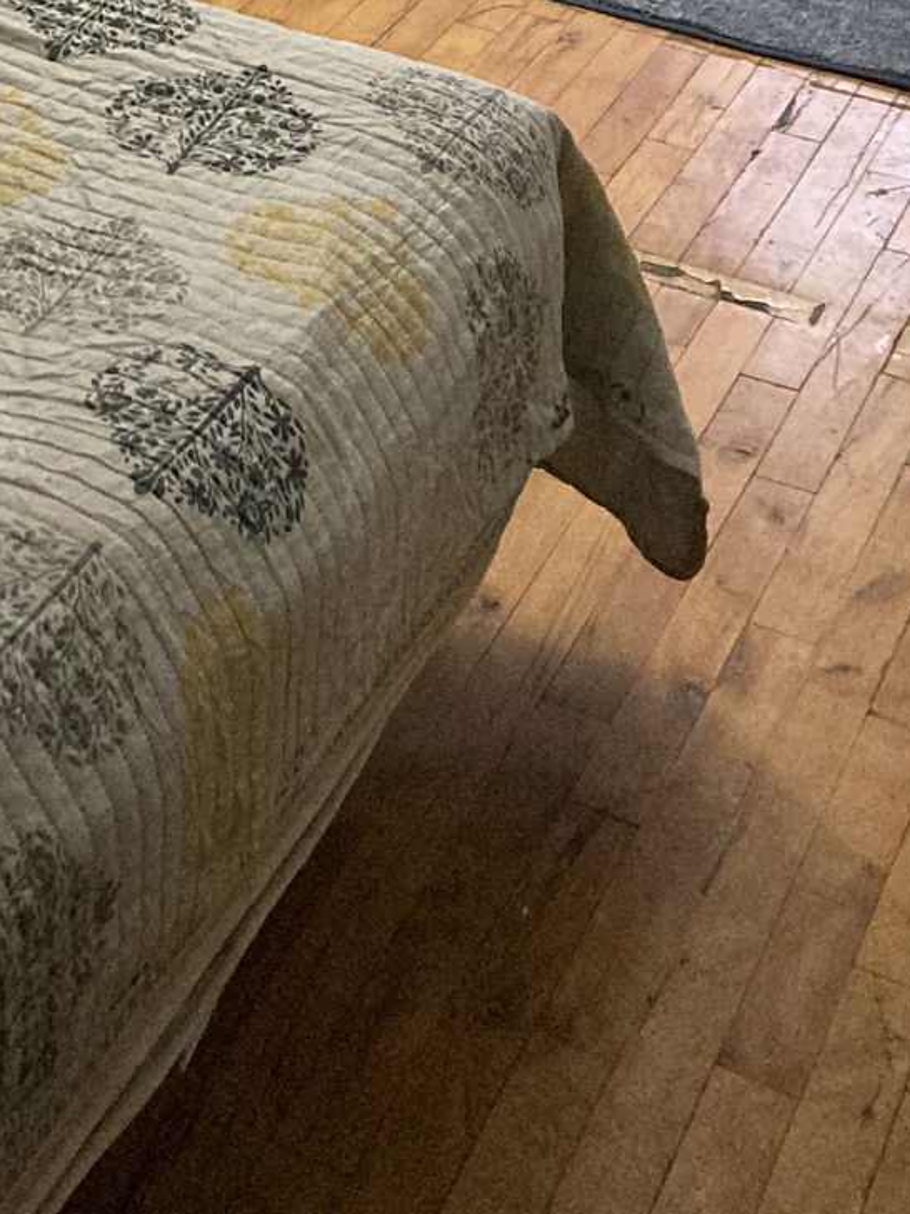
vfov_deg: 21.1
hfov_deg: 17.6
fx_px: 2874
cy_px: -464
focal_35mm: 82
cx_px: -2
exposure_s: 1/30
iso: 400
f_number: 1.8
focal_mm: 3.99
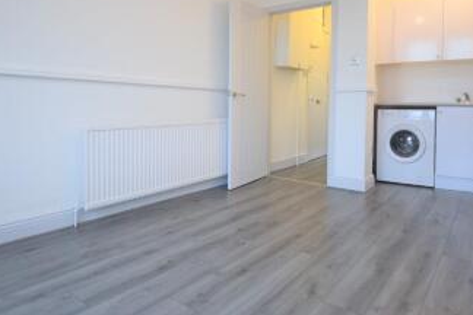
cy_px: 116
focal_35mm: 25
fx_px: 328
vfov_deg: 50.7
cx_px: 247
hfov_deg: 71.5
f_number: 2.8
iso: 800
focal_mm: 17
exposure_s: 1/60
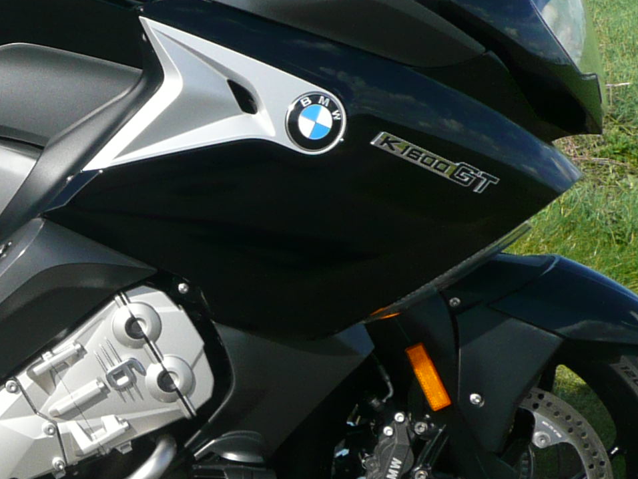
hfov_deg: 20.1
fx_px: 1659
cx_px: -172
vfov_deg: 16.4
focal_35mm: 90
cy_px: 194
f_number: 3.3
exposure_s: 1/800
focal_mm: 4.6
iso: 100
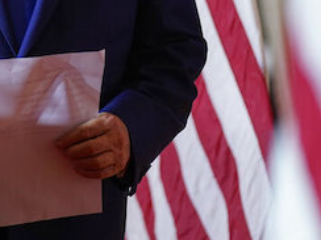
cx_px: 116
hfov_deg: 5.3
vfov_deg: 4.0
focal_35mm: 375
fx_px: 3477
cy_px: -39
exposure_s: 1/500
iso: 2000
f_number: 2.8
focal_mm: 136
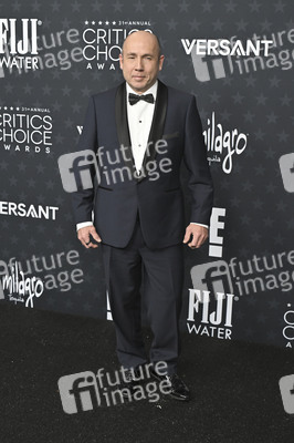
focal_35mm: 45
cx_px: 147
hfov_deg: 29.8
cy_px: 222
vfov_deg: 43.6
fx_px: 552
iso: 1250
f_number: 5.6
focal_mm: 45
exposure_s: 1/320
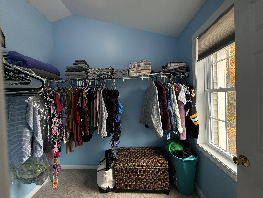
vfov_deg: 85.7
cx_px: 132
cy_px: 99
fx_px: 106
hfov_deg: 102.1
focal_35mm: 14
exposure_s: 1/60
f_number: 2.2
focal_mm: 2.22
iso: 200
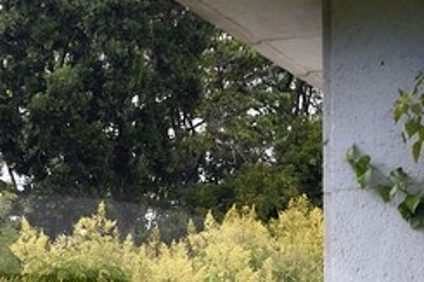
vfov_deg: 4.2
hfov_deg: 6.6
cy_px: 913
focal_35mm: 313
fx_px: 3684
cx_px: 17
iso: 400
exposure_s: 1/250
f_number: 10
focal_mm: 48
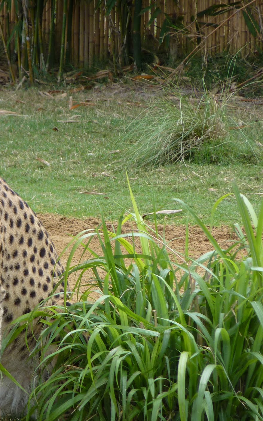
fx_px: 5335
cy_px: 207
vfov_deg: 4.5
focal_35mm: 465
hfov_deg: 2.8
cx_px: -1
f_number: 4.9
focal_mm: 49.2
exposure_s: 1/125
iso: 125
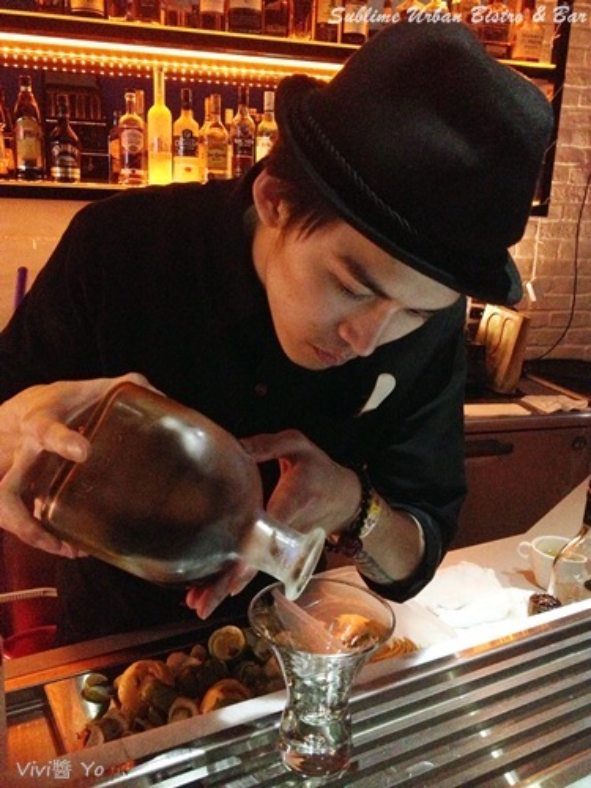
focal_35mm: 35
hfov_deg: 40.7
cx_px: 296
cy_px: 394
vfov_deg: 52.6
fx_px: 797
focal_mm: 4.28
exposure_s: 1/15
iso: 800
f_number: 2.4
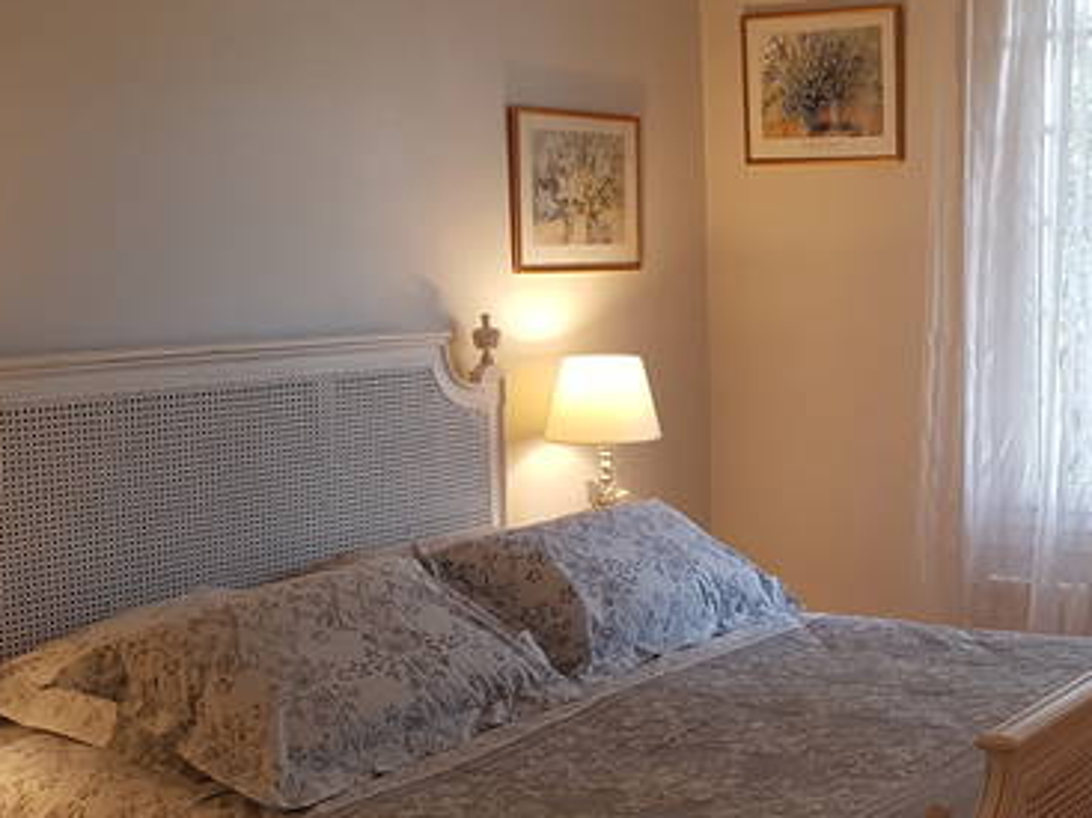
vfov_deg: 26.1
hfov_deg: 33.1
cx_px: 910
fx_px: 1766
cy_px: 416
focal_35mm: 56
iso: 80
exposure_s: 1/50
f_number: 1.7
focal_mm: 4.2
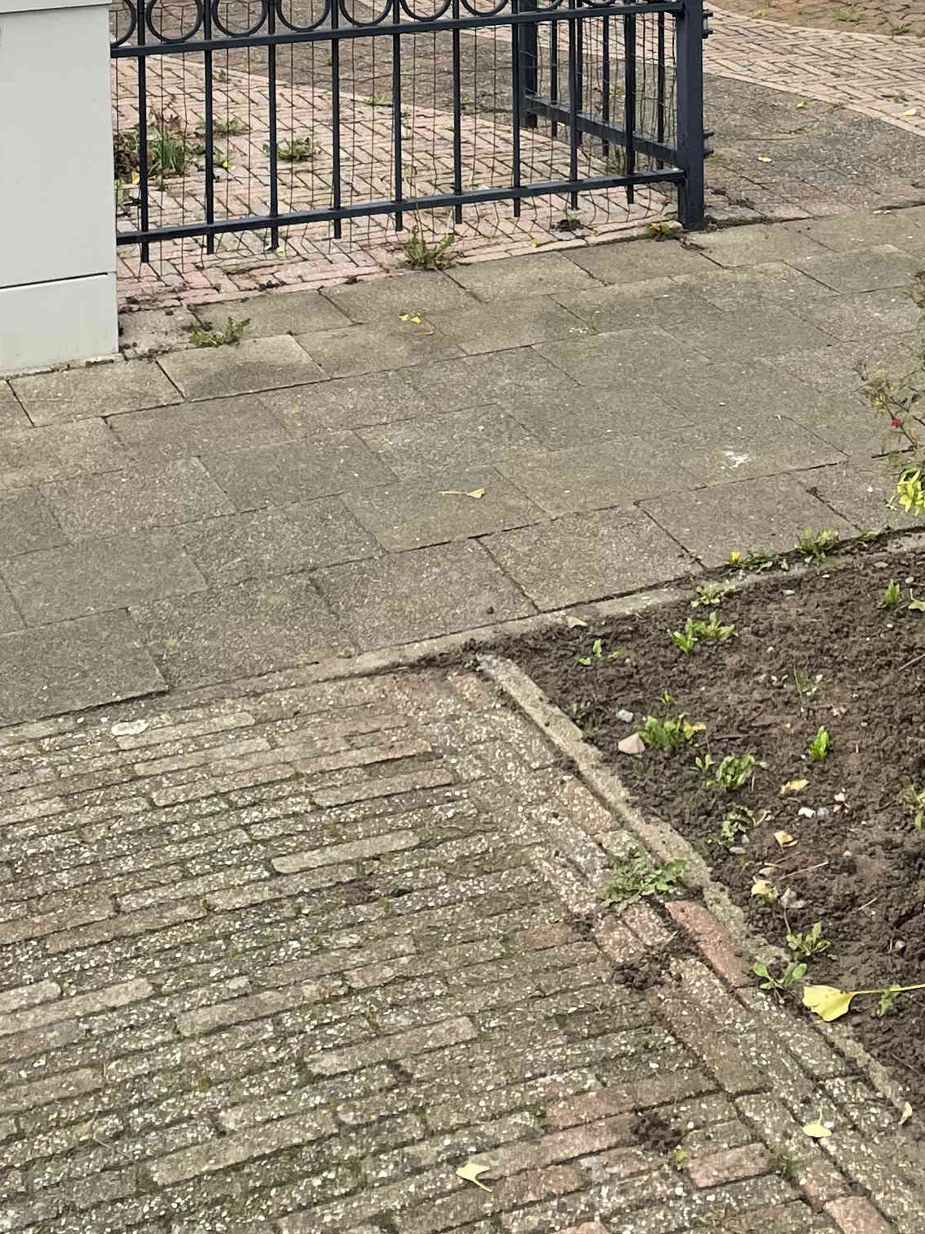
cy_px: -239
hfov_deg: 21.2
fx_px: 2459
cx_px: 619
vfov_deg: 25.4
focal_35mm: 69
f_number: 1.6
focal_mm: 4.2
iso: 32
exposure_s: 1/307
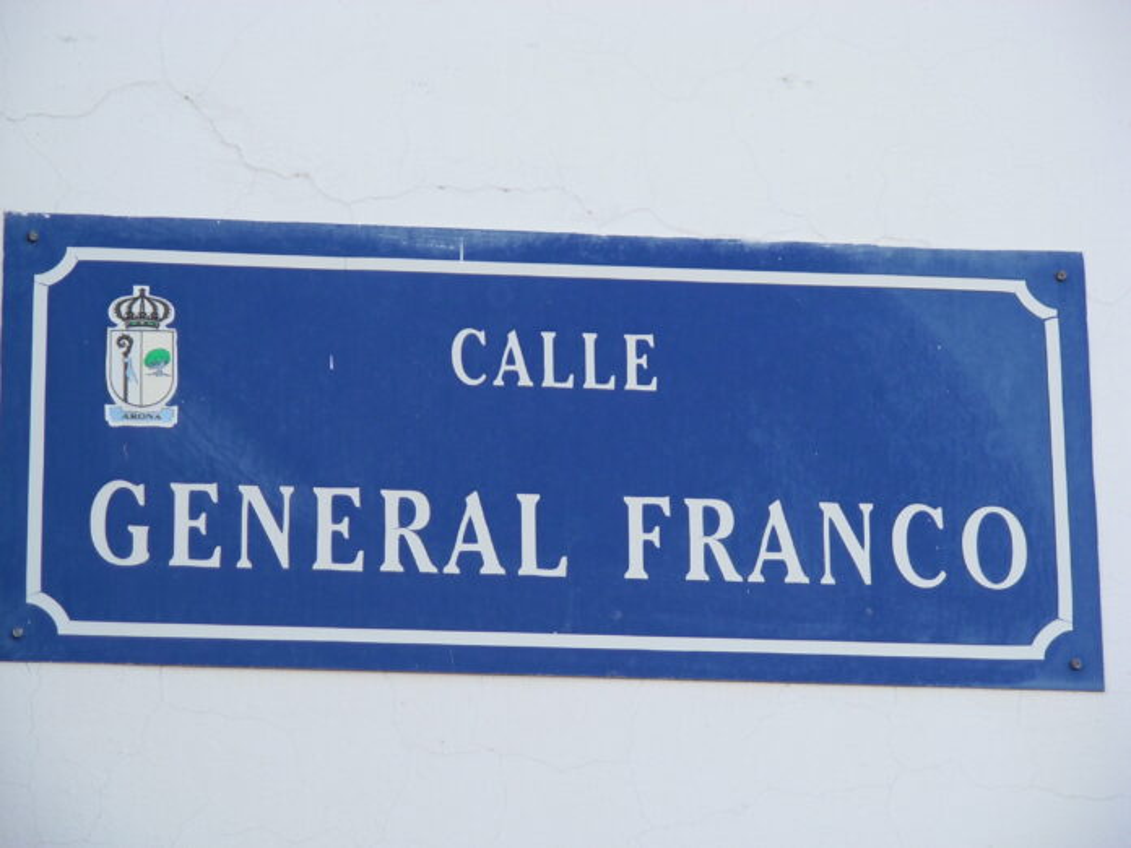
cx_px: 566
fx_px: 5652
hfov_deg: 11.4
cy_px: 424
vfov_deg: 8.6
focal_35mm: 173
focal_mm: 28.5
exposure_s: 1/117
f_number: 4.9
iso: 79
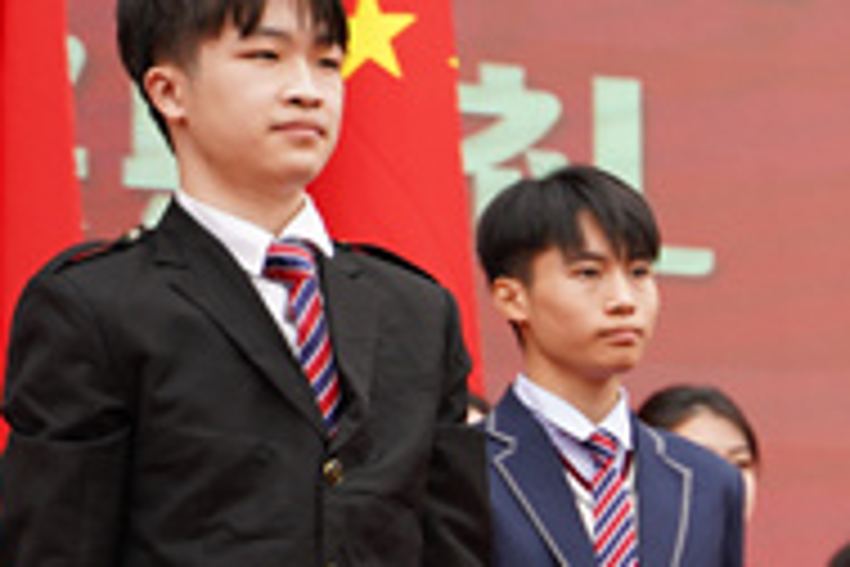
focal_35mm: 298
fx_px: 7036
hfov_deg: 6.8
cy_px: 405
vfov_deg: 4.6
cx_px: 1313
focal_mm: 75
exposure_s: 1/800
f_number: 3.2
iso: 160
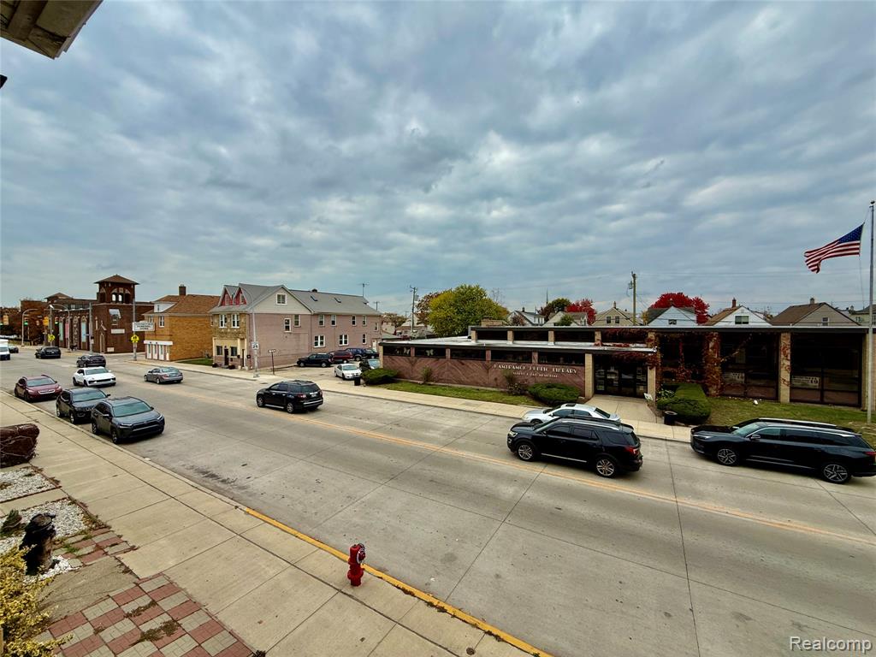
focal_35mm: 14
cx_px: 438
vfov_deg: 85.7
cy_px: 328
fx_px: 354
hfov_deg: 102.1
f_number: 2.2
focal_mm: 2.22
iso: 50
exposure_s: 1/789
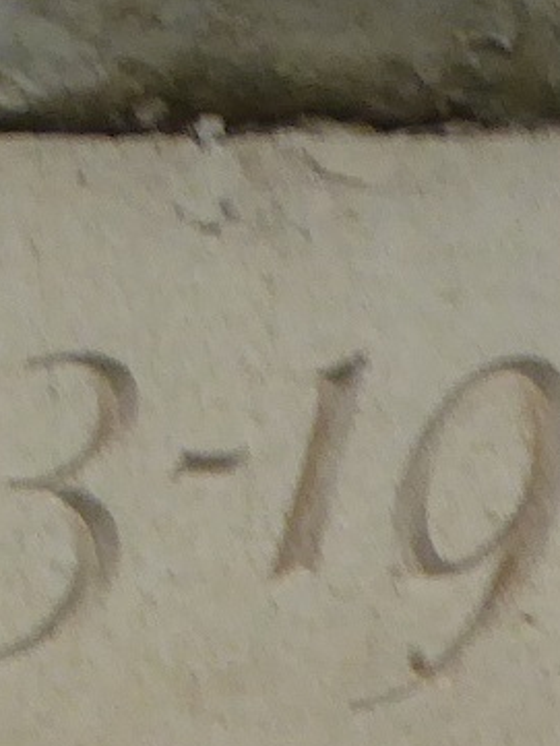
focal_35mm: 1395
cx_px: -70
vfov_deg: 1.4
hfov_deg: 1.1
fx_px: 30072
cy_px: 920
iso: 200
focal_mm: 33.2
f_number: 5.6
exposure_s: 1/200
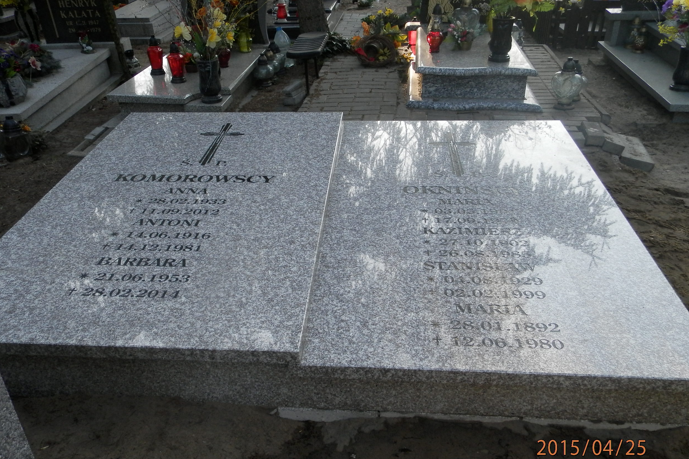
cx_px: 335
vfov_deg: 43.6
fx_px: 574
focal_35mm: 30
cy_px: 238
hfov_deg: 61.9
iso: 160
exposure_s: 1/250
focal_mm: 5
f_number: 3.2
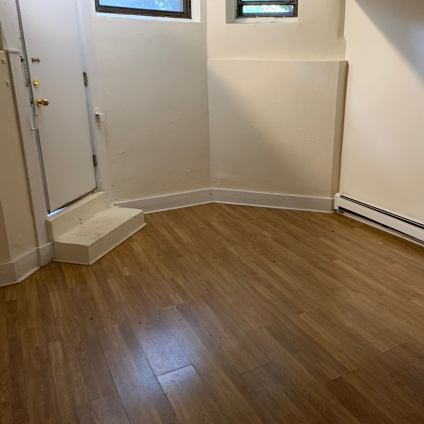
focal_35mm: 31
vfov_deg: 52.5
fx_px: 430
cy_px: 210
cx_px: 267
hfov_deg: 51.9
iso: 500
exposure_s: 1/30
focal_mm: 4.25
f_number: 1.8
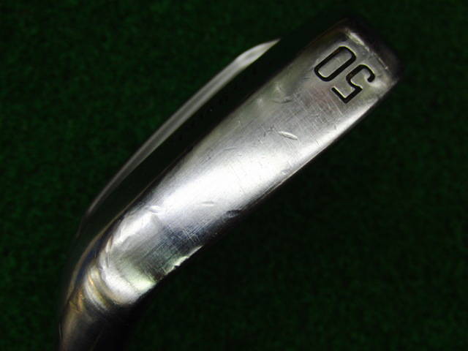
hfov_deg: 50.1
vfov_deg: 38.7
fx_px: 500
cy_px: 176
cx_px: 234
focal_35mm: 37
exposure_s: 1/80
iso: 160
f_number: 3.6
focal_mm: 6.42
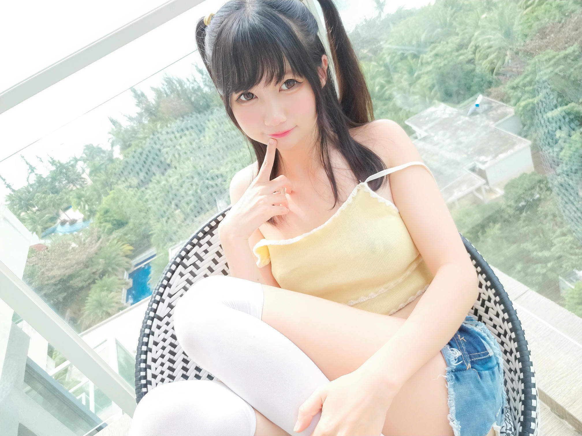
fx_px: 420
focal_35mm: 25
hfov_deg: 69.4
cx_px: 291
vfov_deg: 54.9
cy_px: 218
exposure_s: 1/934
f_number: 1.8
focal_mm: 4.36
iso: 80
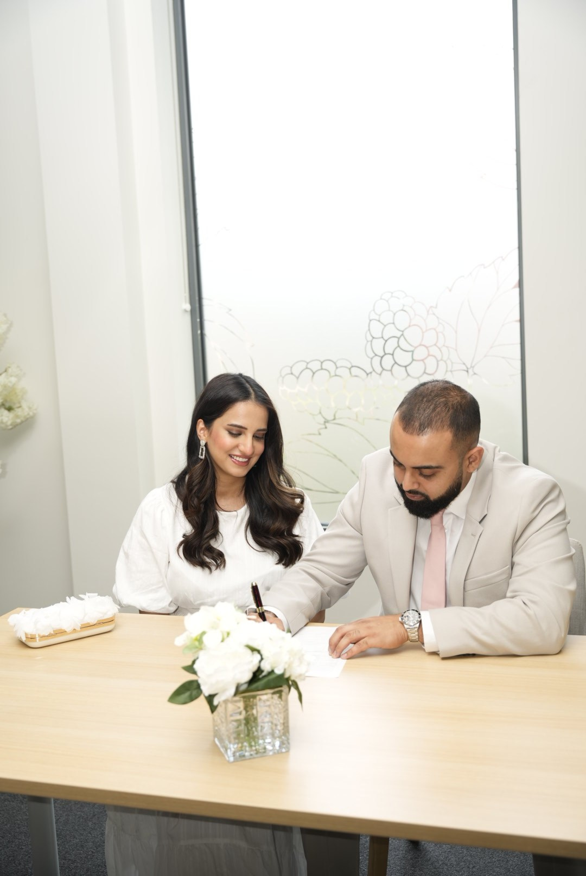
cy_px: 438
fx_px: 960
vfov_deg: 49.1
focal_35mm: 39
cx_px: 293
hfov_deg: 33.9
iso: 320
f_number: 3.5
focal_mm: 39.4
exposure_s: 1/125
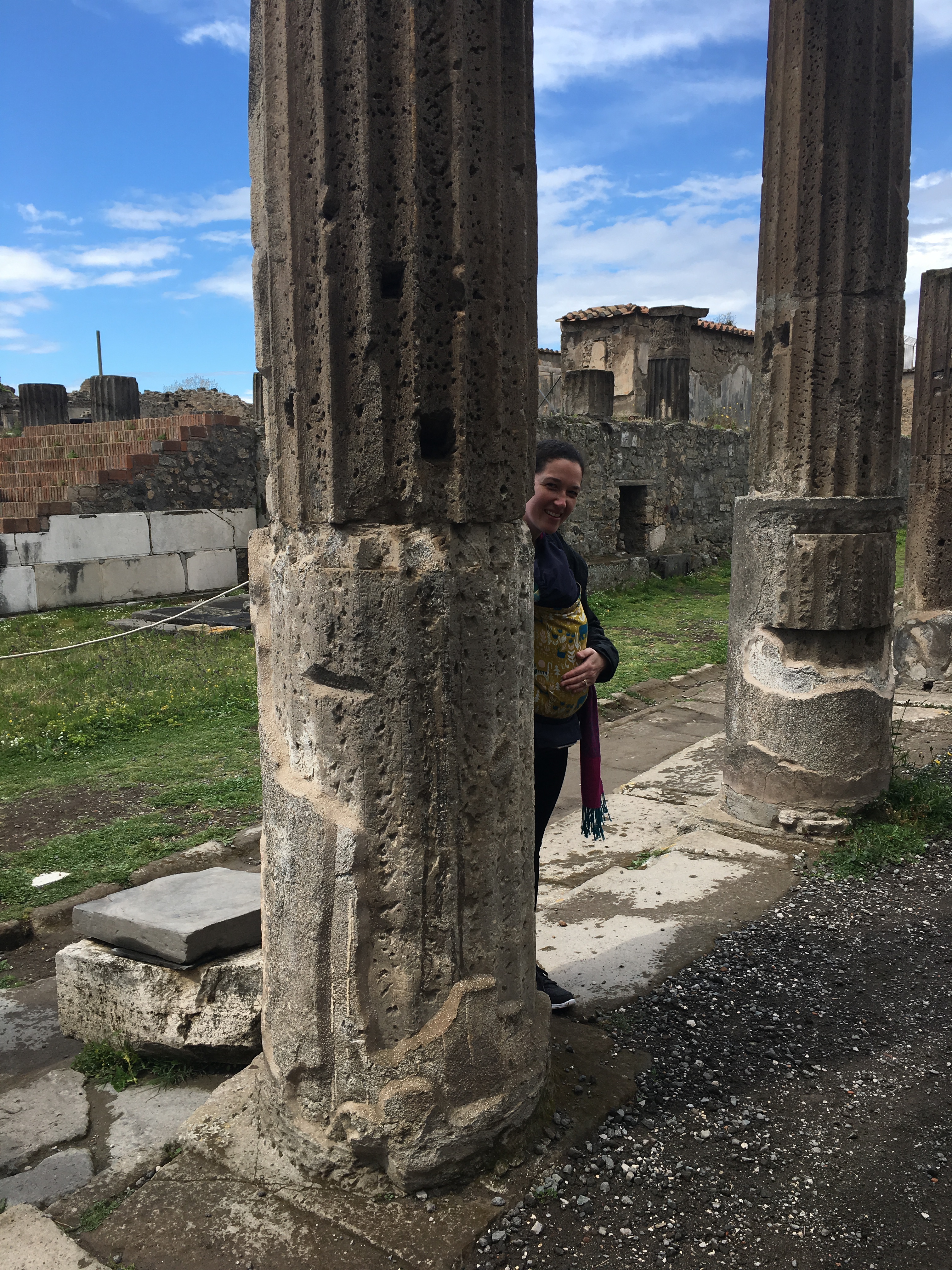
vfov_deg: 61.7
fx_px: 1063
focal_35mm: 29
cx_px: 476
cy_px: 635
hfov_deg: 48.2
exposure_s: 1/938
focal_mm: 4.15
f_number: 2.2
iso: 25
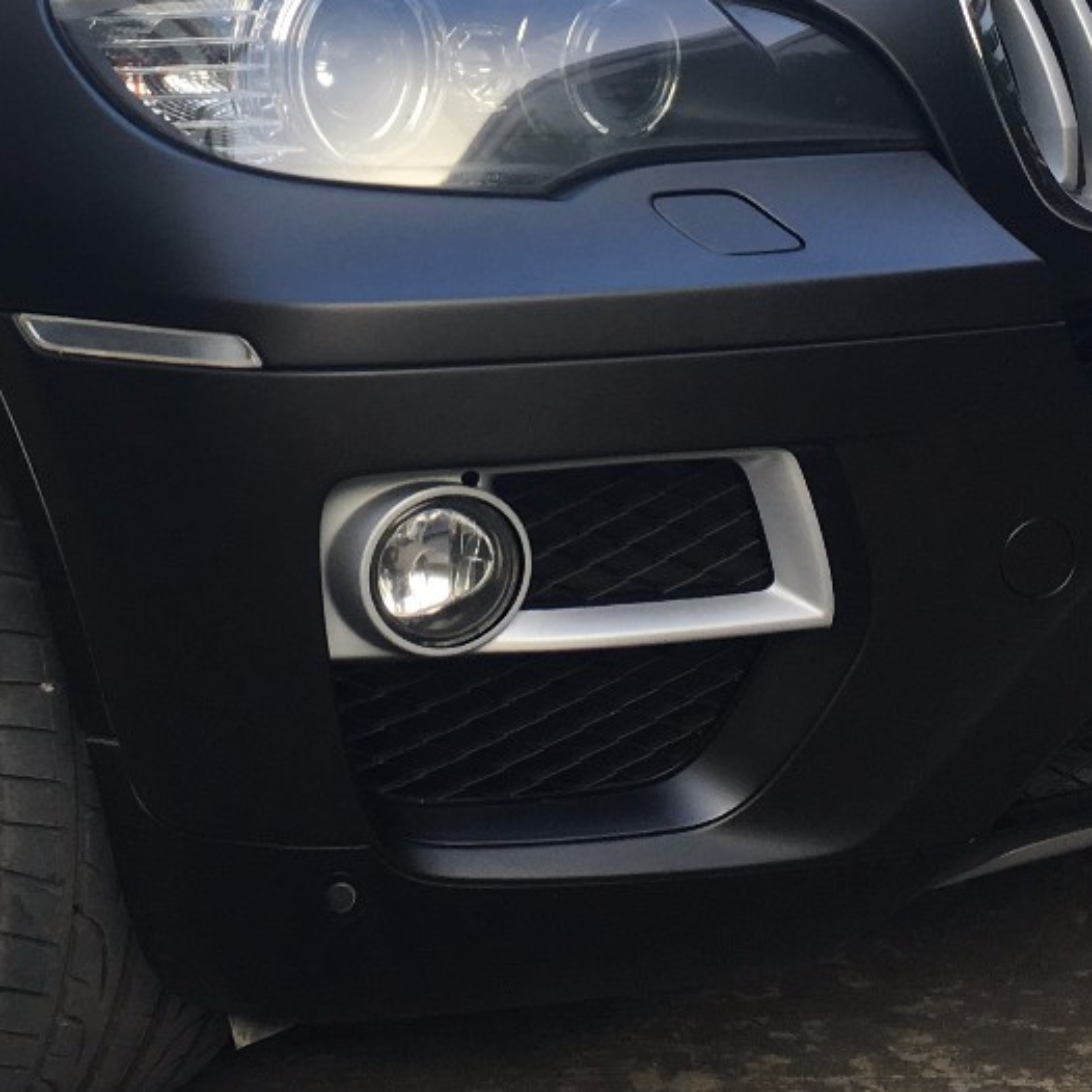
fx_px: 2784
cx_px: 268
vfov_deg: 21.7
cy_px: 100
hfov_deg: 22.0
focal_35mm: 78
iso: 32
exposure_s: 1/100
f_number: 2.2
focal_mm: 4.15
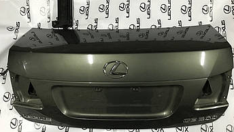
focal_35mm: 31
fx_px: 192
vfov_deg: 37.7
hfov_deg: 62.6
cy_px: 78
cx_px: 118
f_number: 1.8
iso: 100
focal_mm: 3.99
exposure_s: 1/4
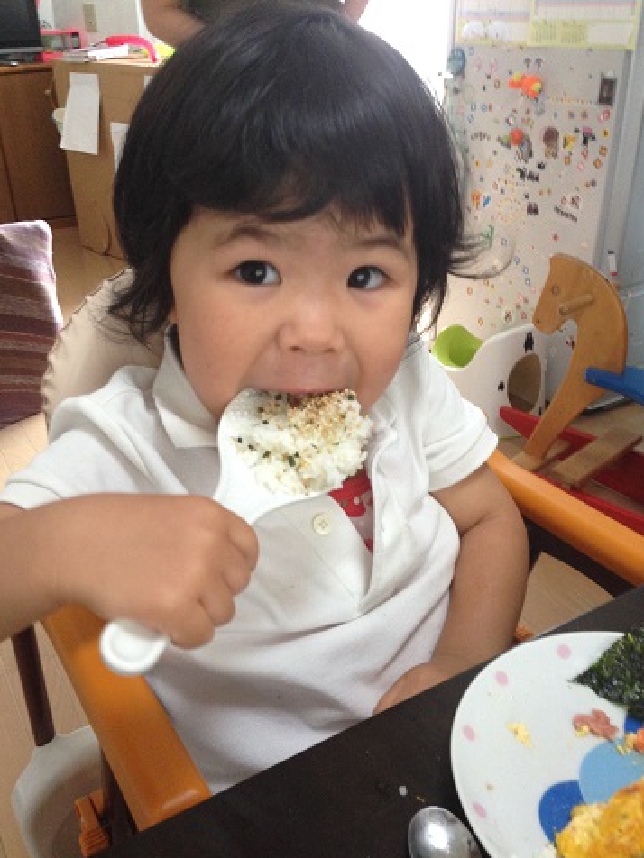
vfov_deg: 54.0
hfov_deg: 41.8
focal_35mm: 34
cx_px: 314
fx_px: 843
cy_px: 440
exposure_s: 1/20
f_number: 2.4
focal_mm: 4.12
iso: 200
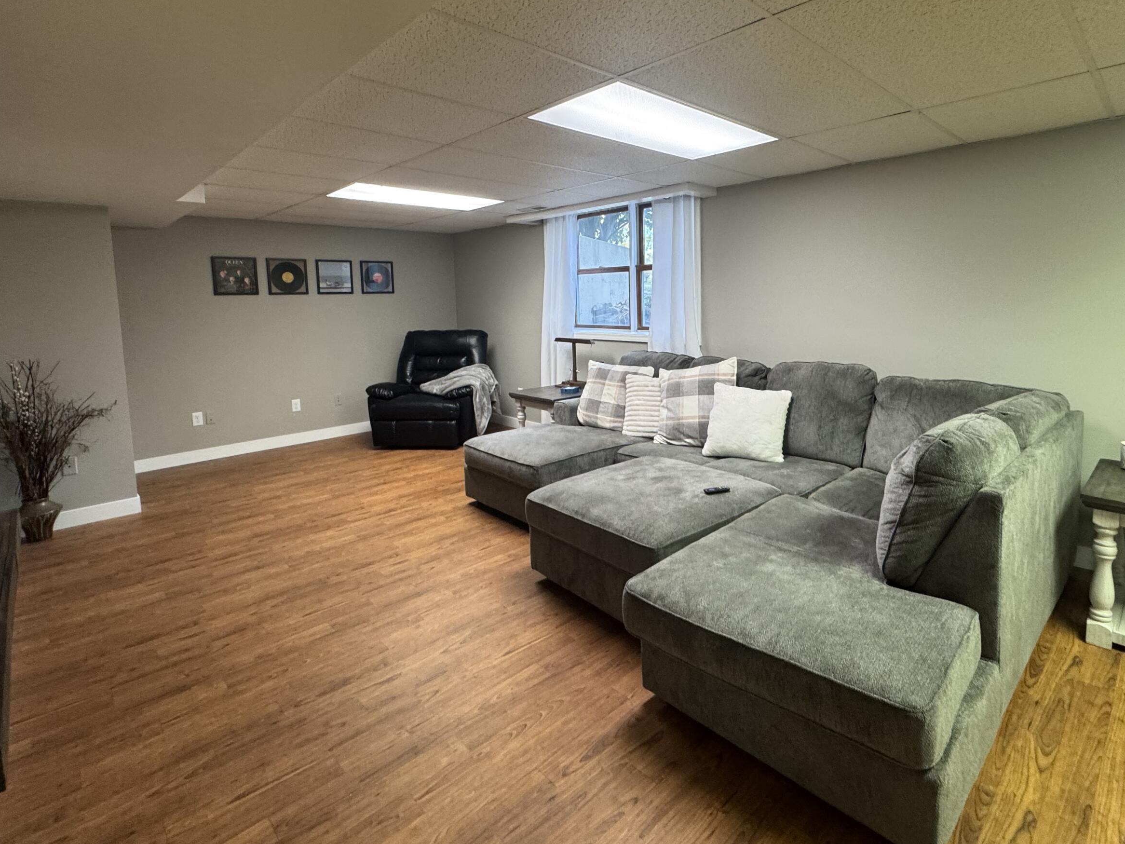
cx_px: 625
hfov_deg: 87.4
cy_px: 352
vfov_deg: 71.1
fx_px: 585
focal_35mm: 18
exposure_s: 1/60
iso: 200
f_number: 2.2
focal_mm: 2.22
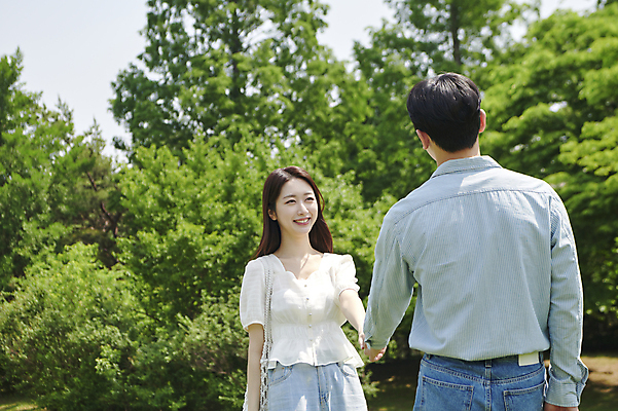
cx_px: 309
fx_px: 1441
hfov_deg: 24.2
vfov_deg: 16.2
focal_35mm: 84
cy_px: 206
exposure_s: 1/400
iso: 160
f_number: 5
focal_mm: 70
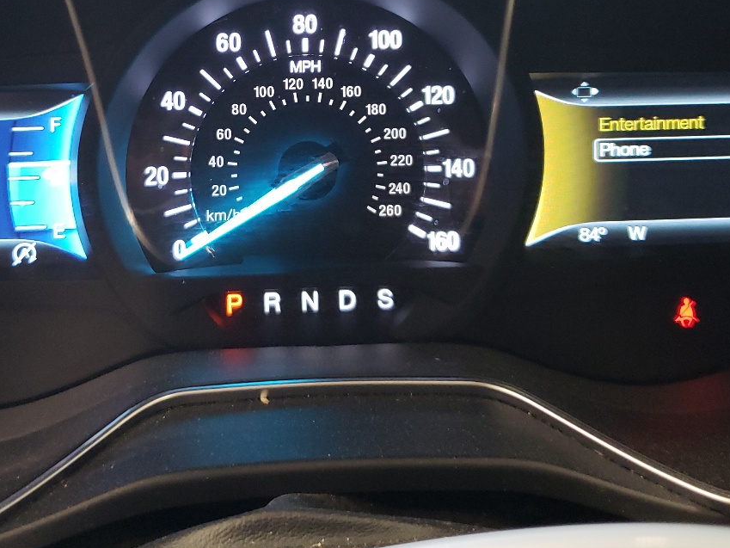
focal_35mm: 49
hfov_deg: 38.7
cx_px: 288
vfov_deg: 29.0
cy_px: 109
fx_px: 1033
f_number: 1.5
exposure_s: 1/30
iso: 246
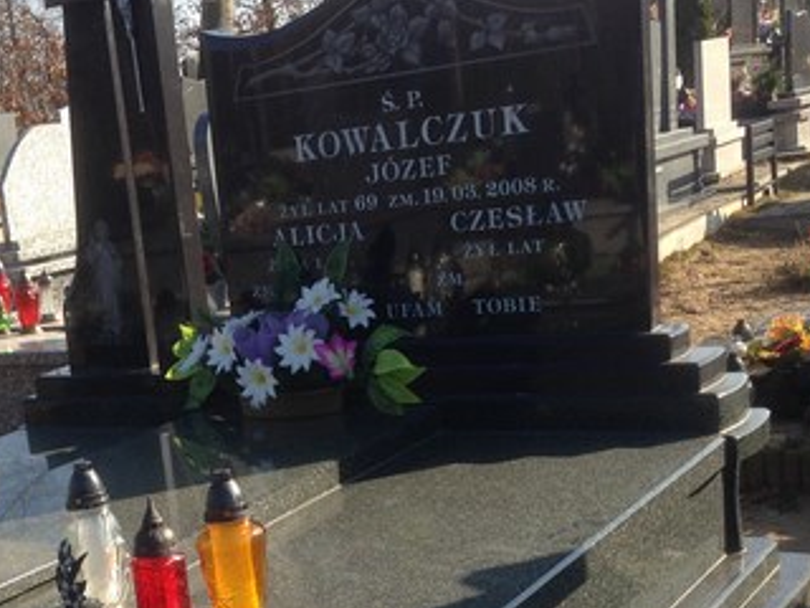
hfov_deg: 28.7
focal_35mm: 66
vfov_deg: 21.9
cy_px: 517
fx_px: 1544
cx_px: 152
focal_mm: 4.12
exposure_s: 1/602
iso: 50
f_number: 2.4
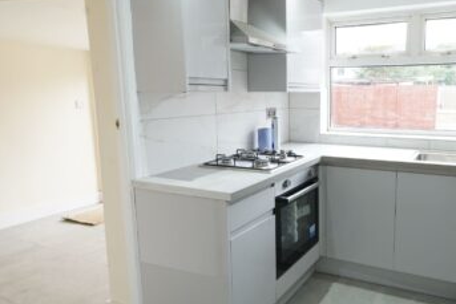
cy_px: 146
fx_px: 355
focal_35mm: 28
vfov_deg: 46.4
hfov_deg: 63.4
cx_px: 312
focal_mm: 16
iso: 400
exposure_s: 1/15
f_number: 8
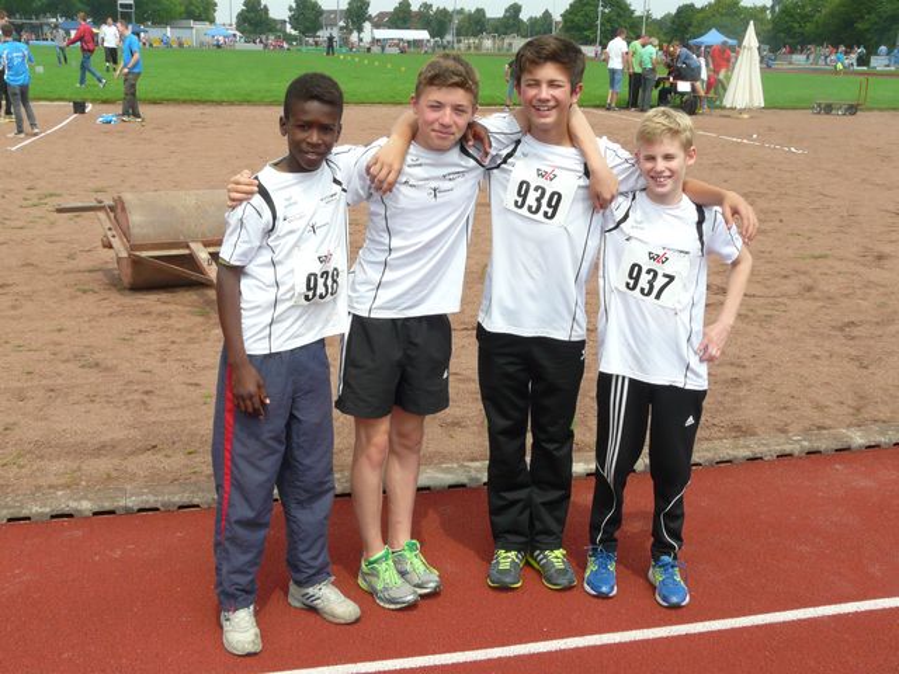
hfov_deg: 42.9
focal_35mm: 44
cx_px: 450
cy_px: 337
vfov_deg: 32.9
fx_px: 1143
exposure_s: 1/320
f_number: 5.6
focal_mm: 7.2
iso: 100
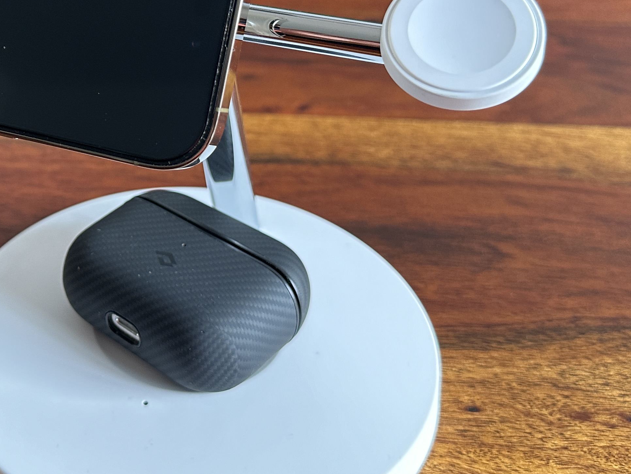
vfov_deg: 28.6
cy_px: 102
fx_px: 912
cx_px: 126
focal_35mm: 50
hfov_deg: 36.8
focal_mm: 6.86
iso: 250
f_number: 1.78
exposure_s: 1/116
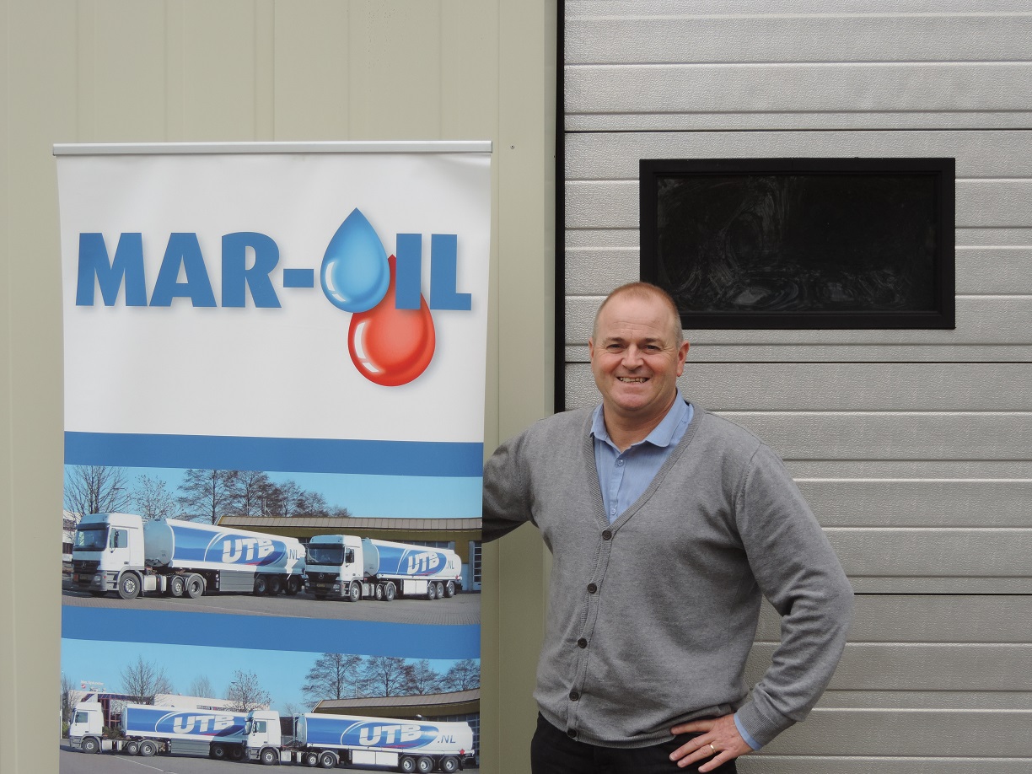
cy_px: 387
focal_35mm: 60
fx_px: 1789
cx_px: 516
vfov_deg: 24.4
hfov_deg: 32.2
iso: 80
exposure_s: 1/100
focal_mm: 10.7
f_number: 3.7
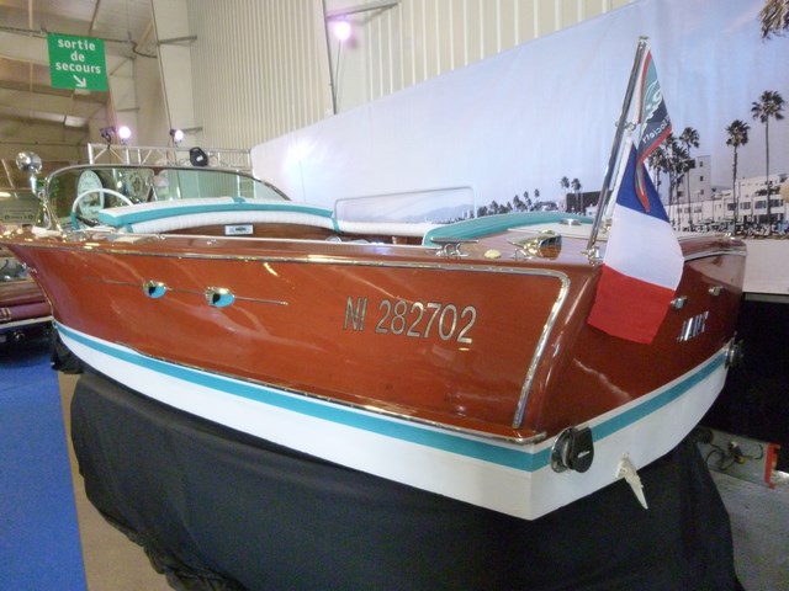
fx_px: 570
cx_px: 394
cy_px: 296
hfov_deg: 69.4
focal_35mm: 25
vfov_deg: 54.9
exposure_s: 1/30
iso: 800
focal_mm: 4.5
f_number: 3.1
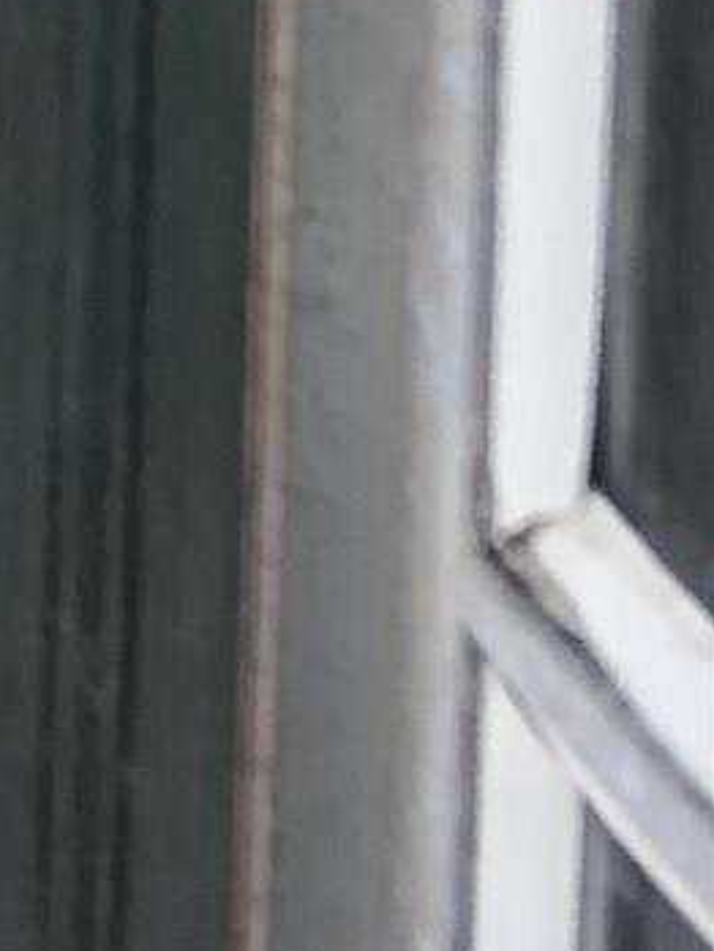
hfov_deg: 7.0
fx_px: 5085
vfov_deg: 9.0
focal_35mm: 185
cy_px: -1736
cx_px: -1638
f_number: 1.8
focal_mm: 3.99
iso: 20
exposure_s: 1/231
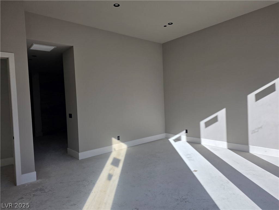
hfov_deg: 73.9
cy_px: 105
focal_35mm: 23
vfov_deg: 58.9
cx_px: 140
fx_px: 185
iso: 80
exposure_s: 1/2346
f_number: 1.7
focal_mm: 6.25
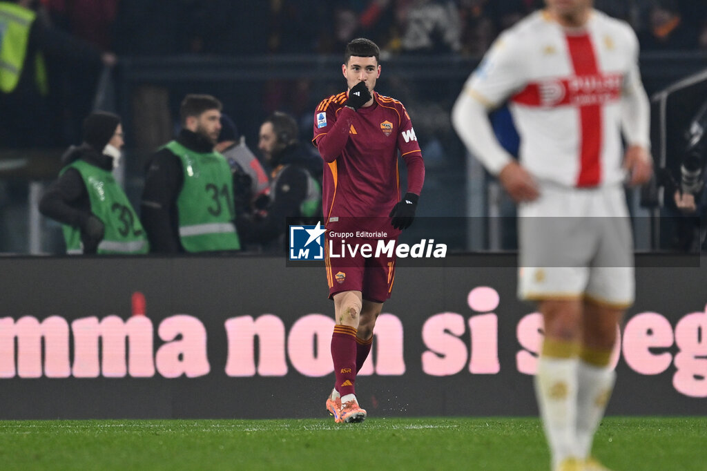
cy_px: 236
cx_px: 354
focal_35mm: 560
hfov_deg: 3.7
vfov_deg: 2.5
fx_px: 10994
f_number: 4
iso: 1600
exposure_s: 1/1250
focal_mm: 560
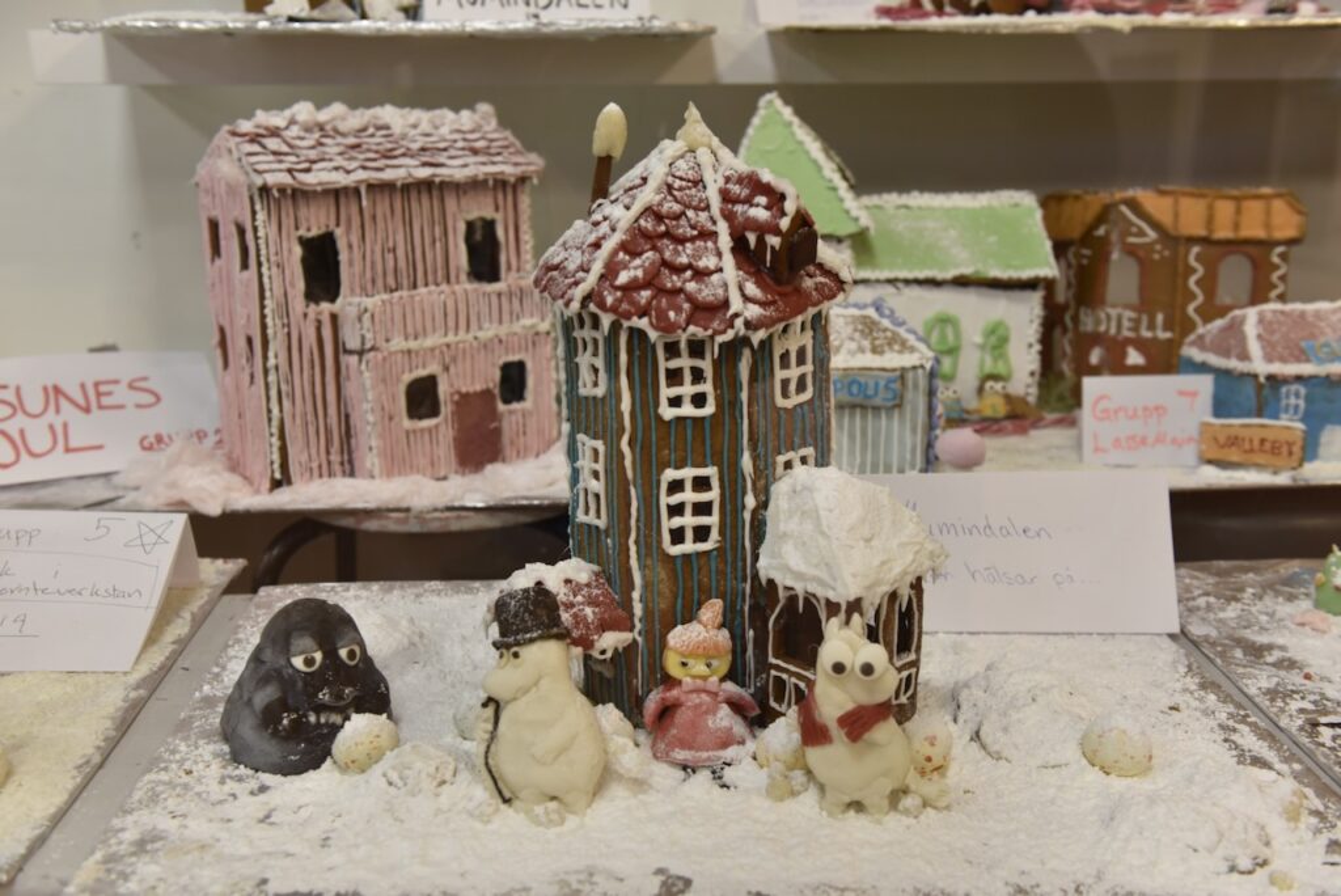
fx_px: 1342
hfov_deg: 53.1
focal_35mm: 36
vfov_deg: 36.9
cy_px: 448
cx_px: 670
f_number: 5
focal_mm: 36
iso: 1000
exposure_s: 1/60
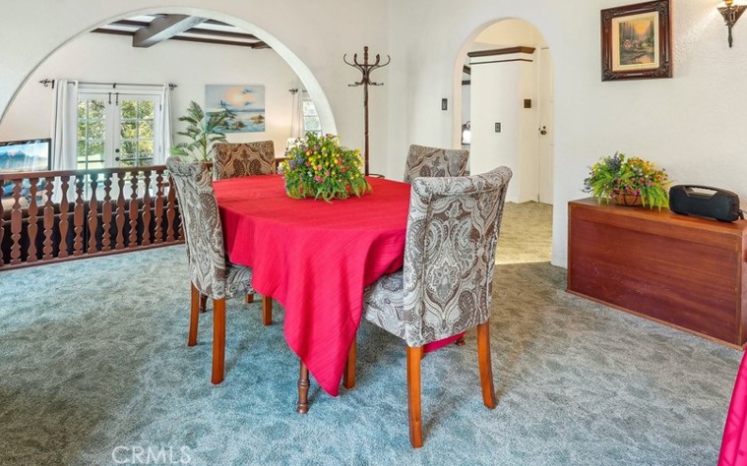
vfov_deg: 53.3
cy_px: 134
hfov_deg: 79.6
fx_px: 448
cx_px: 348
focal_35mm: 22
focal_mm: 16
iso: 400
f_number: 8
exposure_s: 1/4
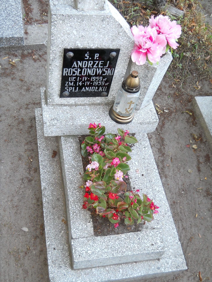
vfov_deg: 45.8
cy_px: 141
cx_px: 106
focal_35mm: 41
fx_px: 335
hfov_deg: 35.1
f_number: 3.1
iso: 80
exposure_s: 1/40
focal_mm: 6.72
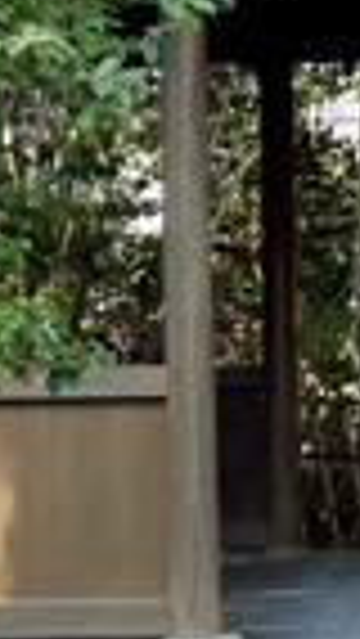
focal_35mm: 140
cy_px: 353
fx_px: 2373
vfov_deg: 15.3
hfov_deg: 8.7
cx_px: 292
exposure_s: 1/121
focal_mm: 5.96
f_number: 1.6
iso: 64
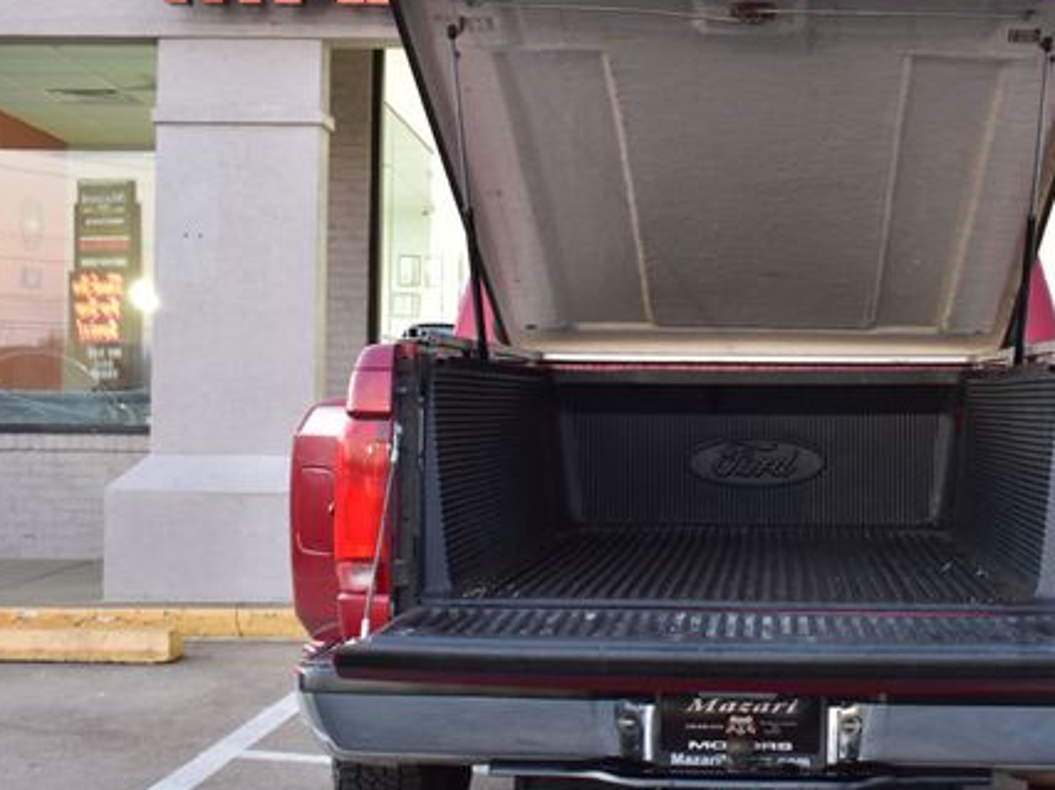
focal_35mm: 65
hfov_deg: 29.5
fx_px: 1980
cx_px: 758
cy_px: 371
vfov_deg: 22.6
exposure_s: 1/15
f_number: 6.3
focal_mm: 30
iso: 1000
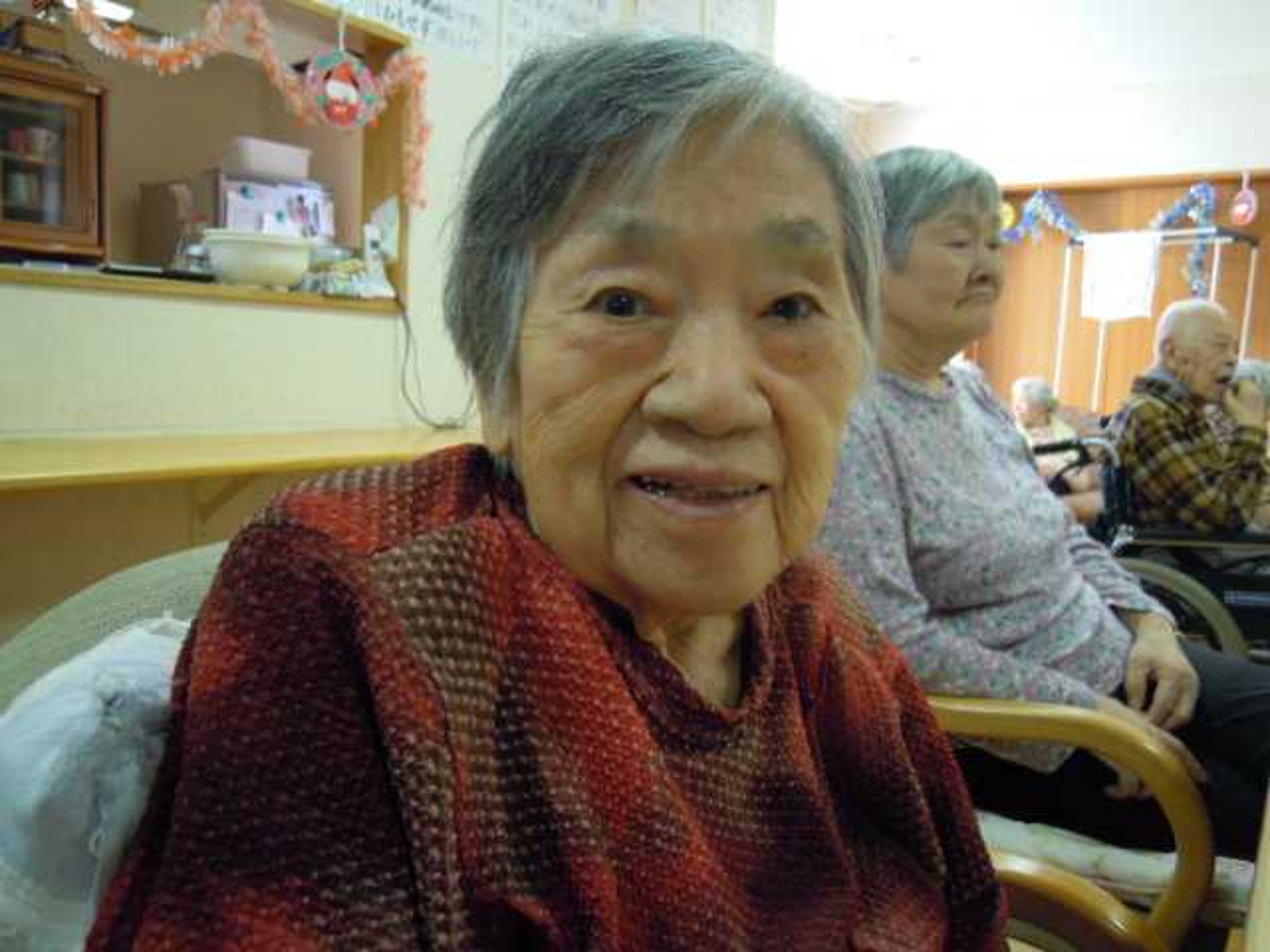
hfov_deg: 63.4
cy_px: 476
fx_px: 1027
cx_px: 635
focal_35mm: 28
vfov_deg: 49.7
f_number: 2.7
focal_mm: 5
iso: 280
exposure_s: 1/30
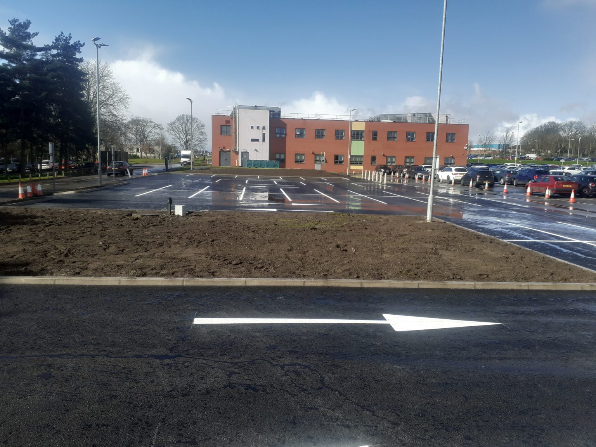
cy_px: 224
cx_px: 298
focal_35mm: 27
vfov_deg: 51.4
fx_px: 465
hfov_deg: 65.3
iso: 40
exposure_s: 1/1335
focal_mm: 3.6
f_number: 1.9
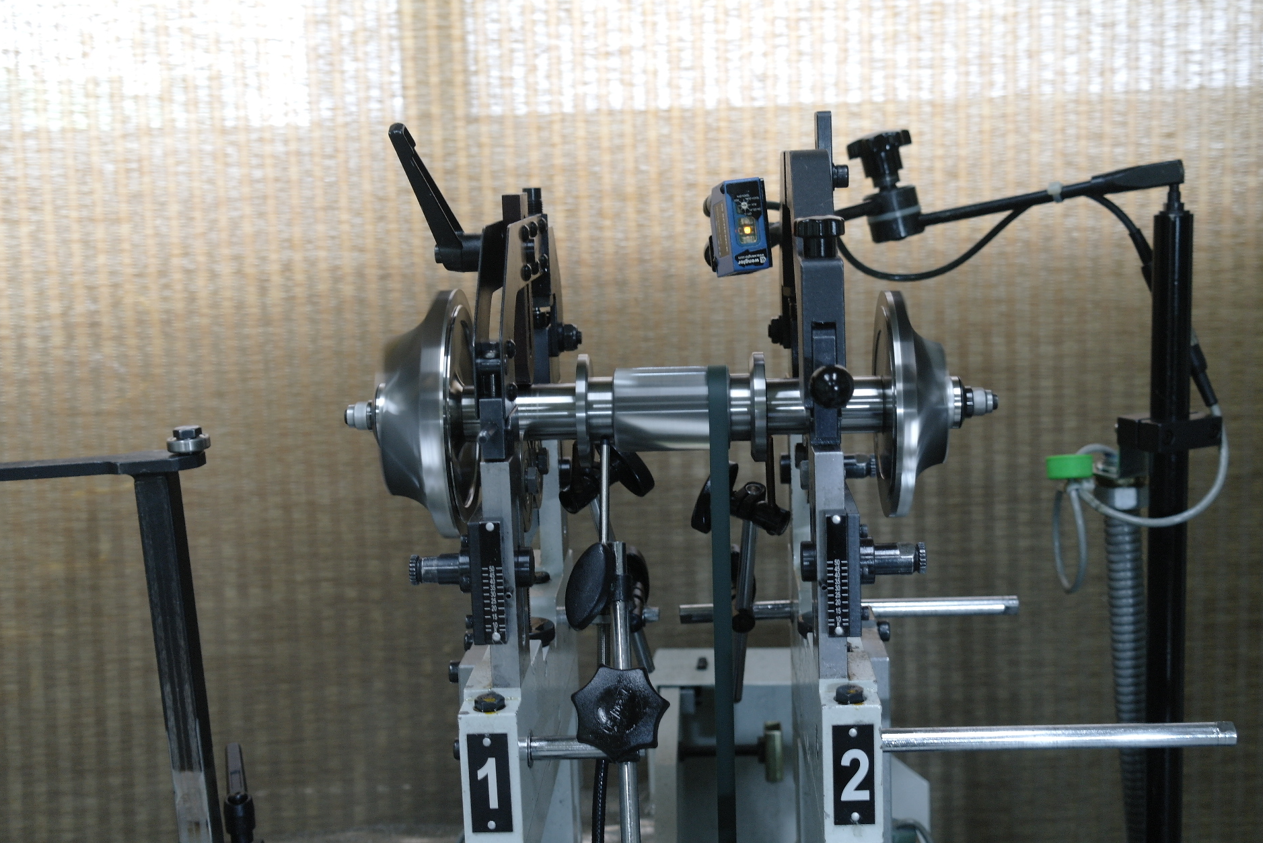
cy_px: 423
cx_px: 637
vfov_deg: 29.9
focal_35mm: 45
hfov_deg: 43.6
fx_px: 1579
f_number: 4.5
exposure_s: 1/25
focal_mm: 29
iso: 400
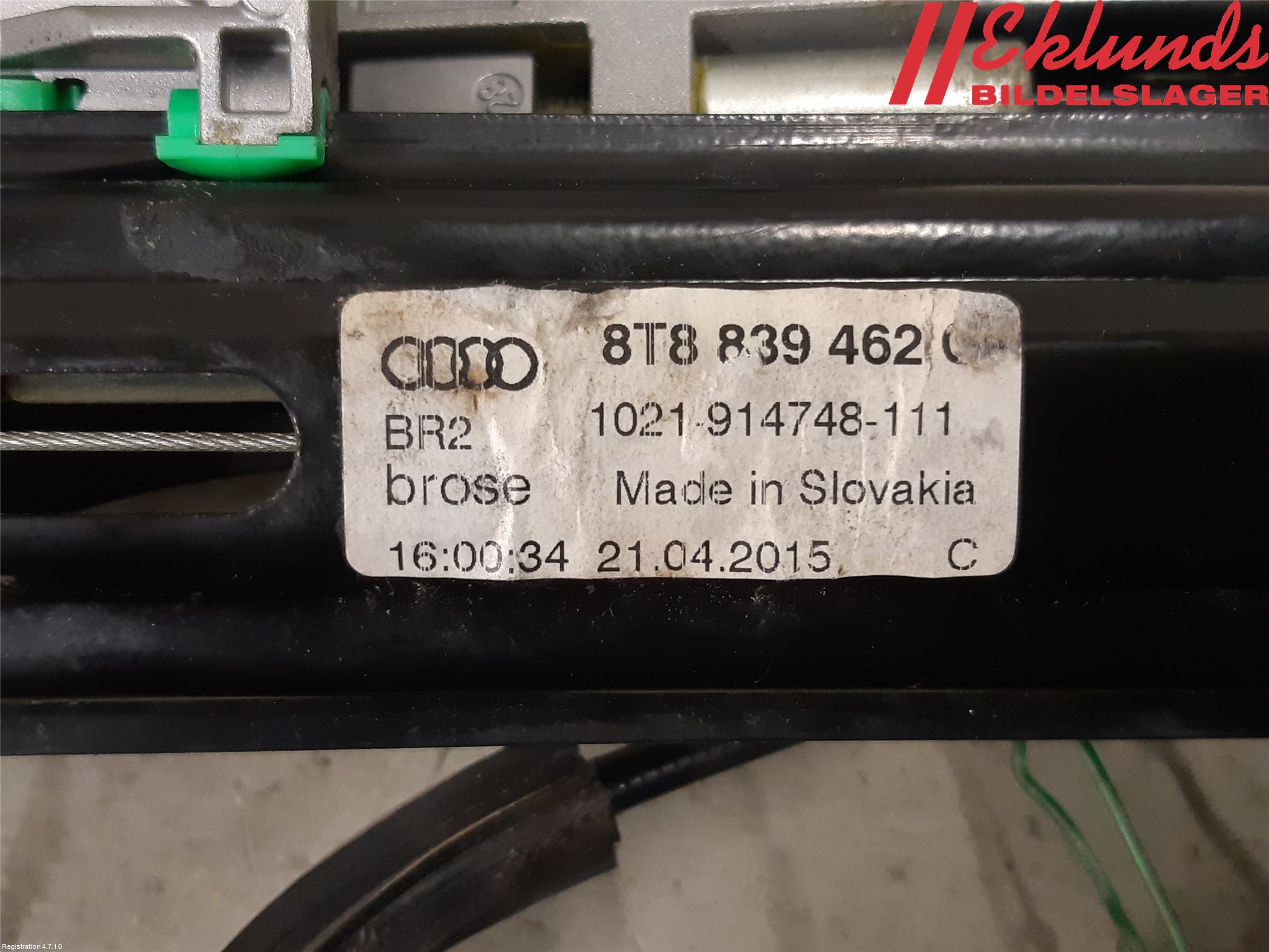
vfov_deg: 53.1
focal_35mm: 26
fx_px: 953
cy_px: 476
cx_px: 634
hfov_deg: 67.3
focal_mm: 3.93
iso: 320
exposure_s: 1/50
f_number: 1.7
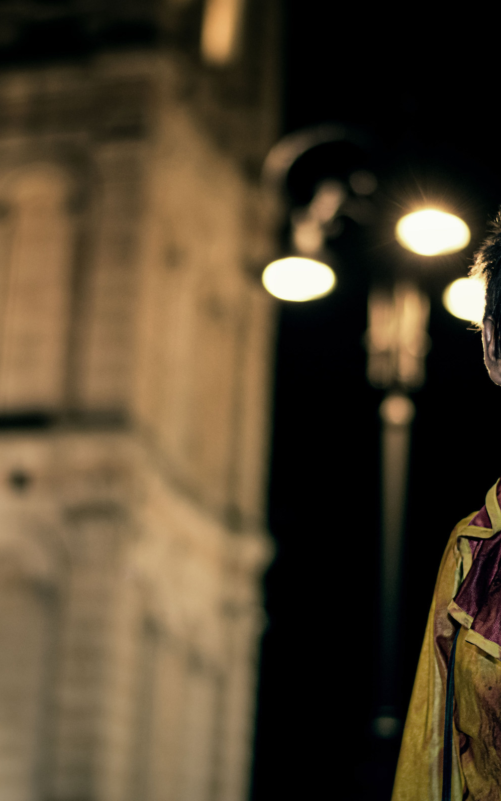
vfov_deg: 18.1
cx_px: 286
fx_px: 2512
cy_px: 400
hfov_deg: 11.4
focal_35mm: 115
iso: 800
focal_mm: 50
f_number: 1.8
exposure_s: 1/60
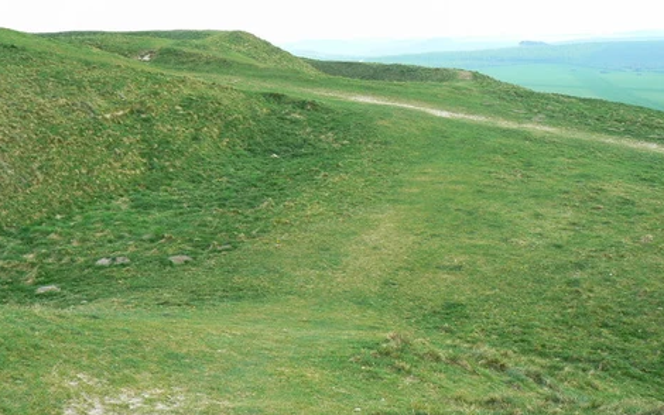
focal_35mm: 39
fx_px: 706
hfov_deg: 50.4
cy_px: 231
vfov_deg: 32.8
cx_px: 331
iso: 80
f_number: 5
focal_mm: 6
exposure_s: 1/100
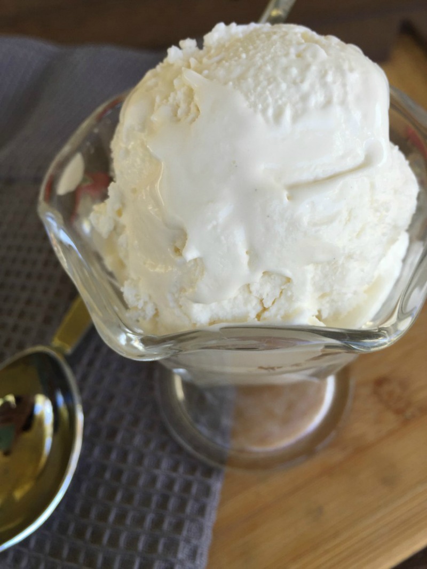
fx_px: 477
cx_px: 214
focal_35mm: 29
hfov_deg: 48.2
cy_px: 284
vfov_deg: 61.7
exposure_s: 1/120
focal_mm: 4.15
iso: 32
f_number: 2.2
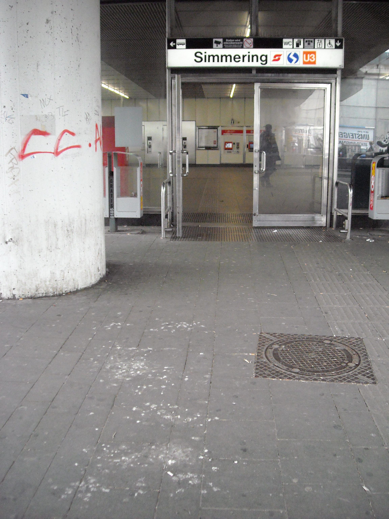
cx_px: 194
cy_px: 260
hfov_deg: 40.7
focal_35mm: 35
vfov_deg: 52.6
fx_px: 524
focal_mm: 5.7
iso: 518
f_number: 2.8
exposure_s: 1/184
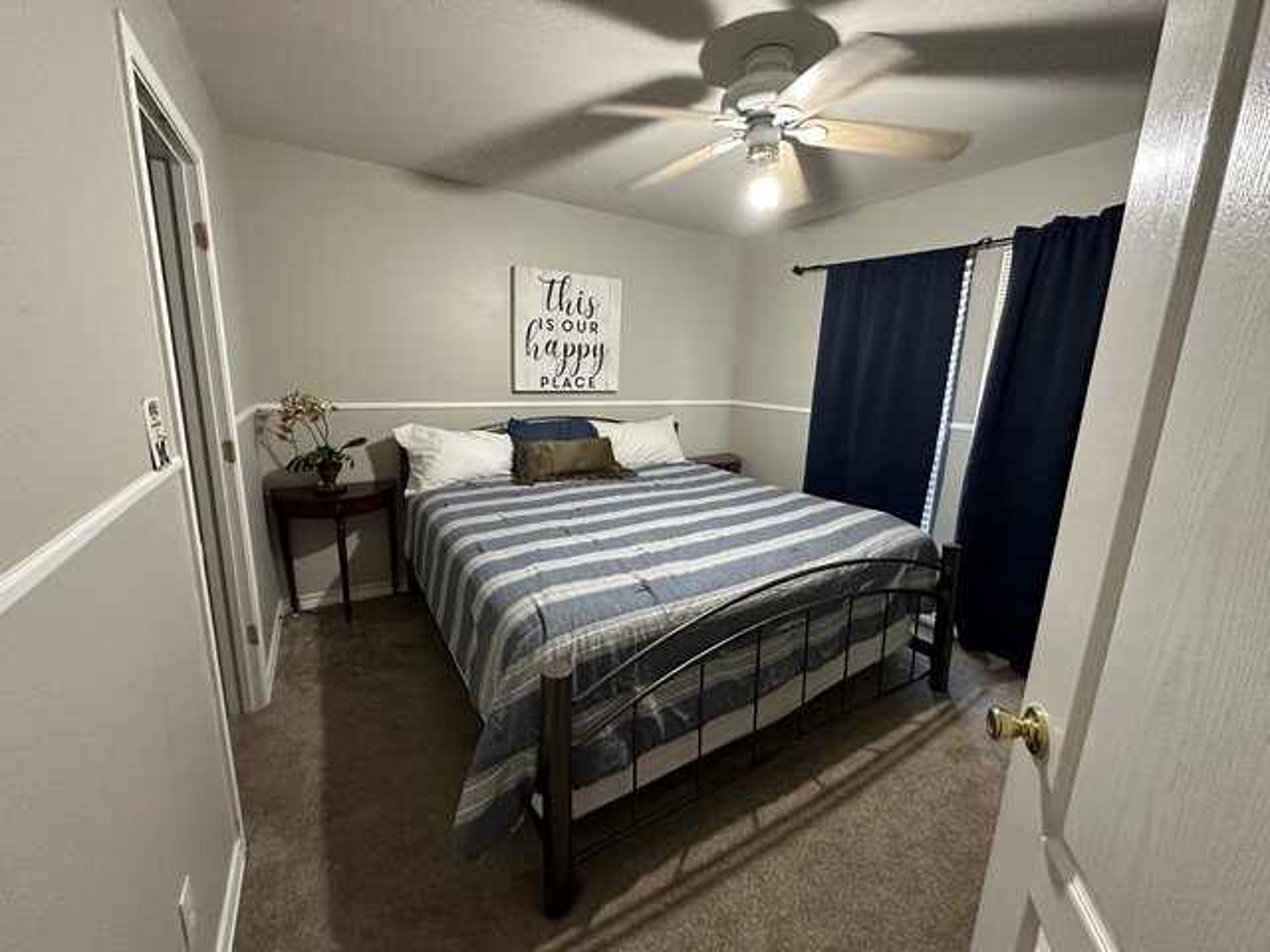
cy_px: 476
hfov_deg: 102.1
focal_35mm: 14
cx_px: 635
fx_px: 514
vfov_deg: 85.7
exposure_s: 1/60
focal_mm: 2.22
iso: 640
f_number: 2.2
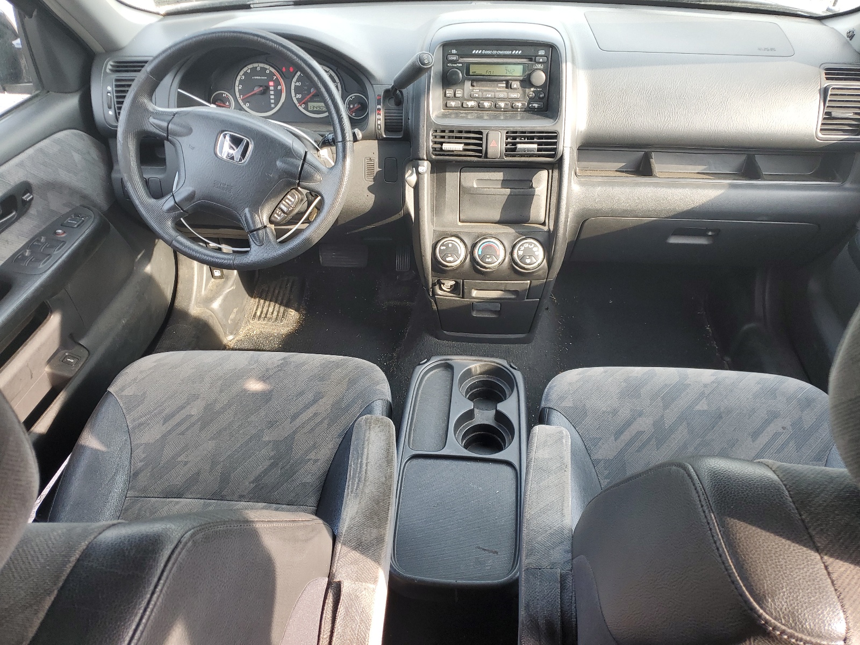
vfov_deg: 53.1
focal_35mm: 26
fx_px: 646
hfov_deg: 67.3
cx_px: 430
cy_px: 322
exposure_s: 1/123
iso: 50
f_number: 1.5
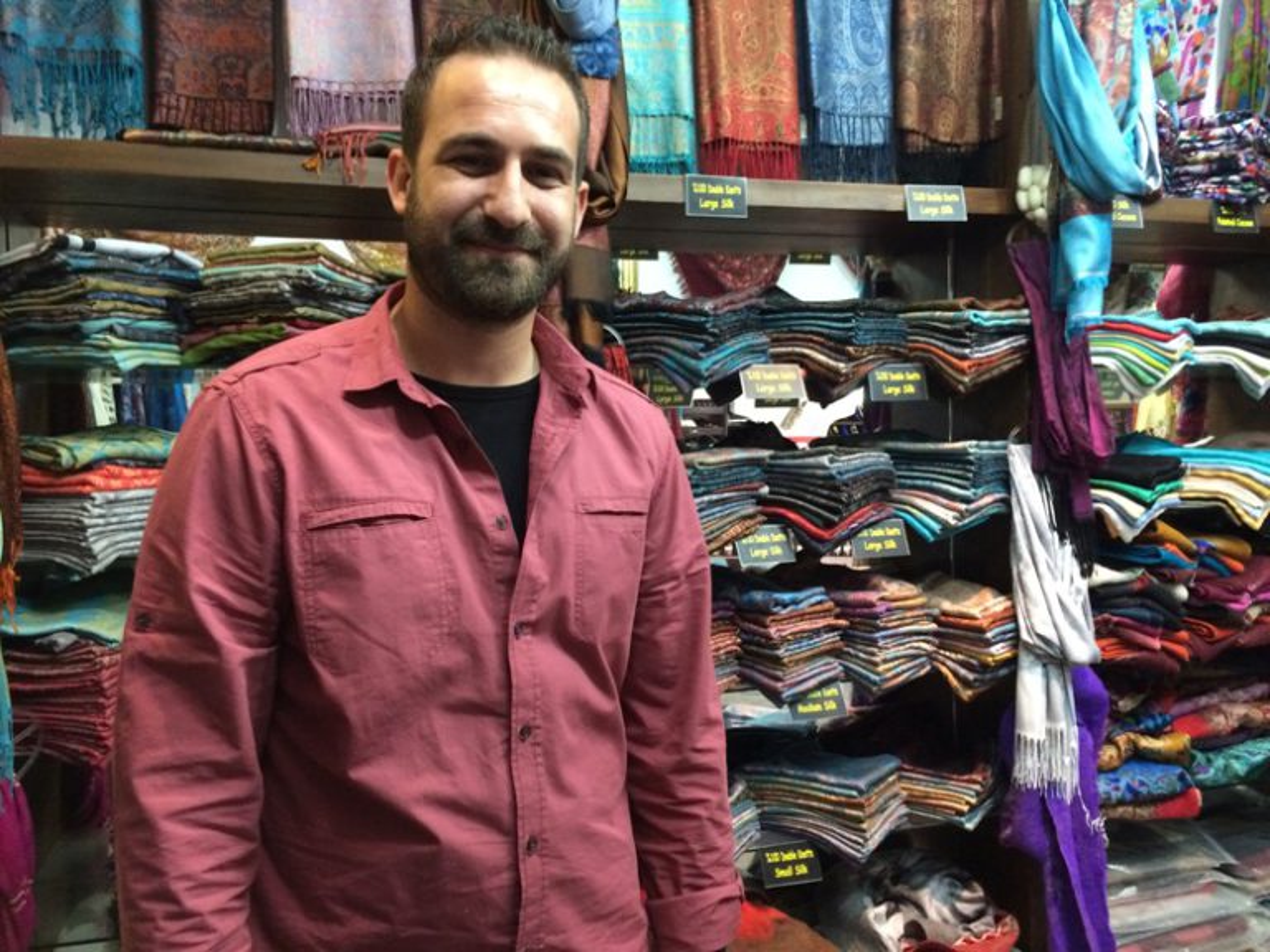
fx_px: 1064
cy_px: 476
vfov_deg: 48.2
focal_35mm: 29
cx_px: 635
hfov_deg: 61.7
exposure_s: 1/33
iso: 320
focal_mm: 4.15
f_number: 2.2
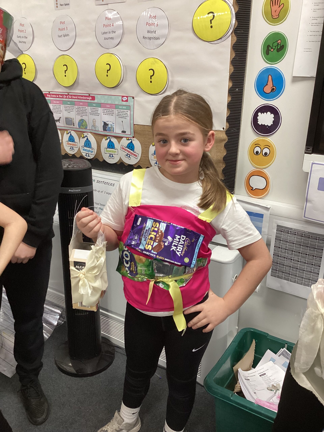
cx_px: 162
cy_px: 216
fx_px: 387
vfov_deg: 58.4
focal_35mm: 31
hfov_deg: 45.4
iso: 160
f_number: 2.4
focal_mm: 3.3
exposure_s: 1/60
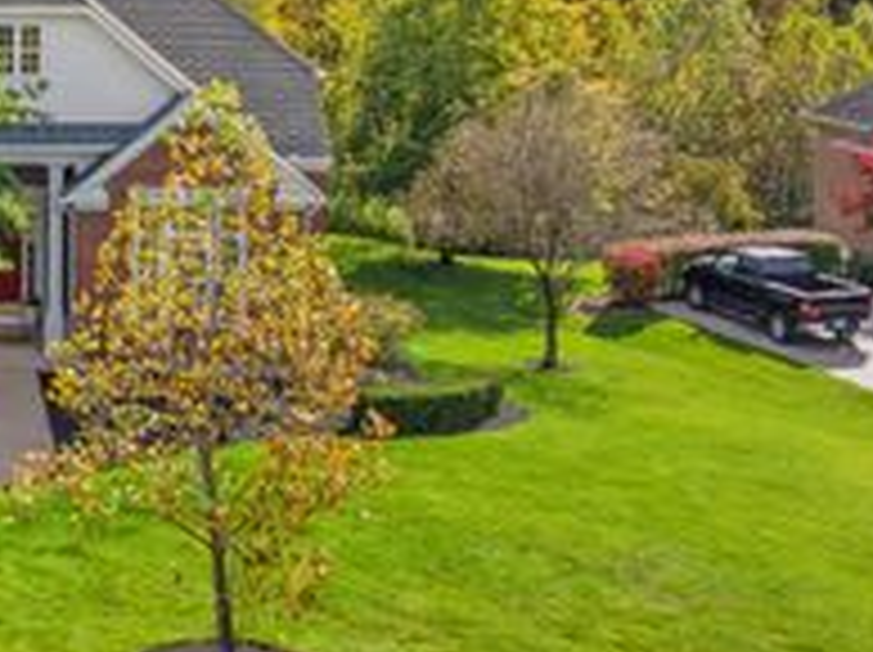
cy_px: -2
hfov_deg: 27.5
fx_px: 1562
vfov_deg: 22.7
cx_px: -176
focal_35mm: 62
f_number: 2.8
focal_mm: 12.29
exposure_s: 1/60
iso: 100
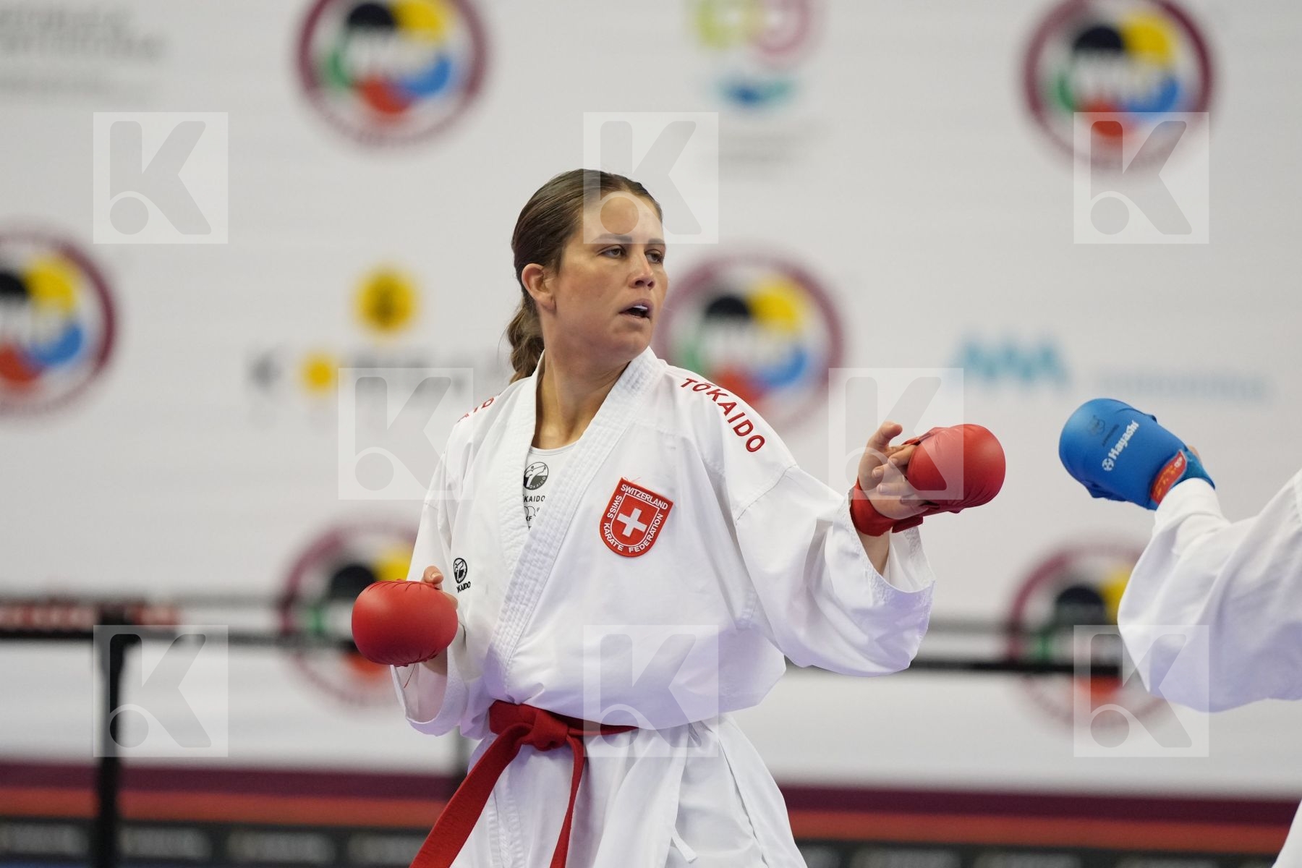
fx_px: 10849
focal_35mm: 300
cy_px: 434
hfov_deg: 6.9
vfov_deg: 4.6
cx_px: 651
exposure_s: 1/1000
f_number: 2.8
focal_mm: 200
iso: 2500
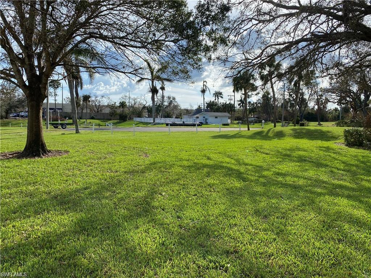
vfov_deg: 53.1
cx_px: 186
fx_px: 279
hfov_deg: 67.3
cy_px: 139
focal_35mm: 26
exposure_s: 1/2513
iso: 32
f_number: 1.8
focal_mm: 4.25
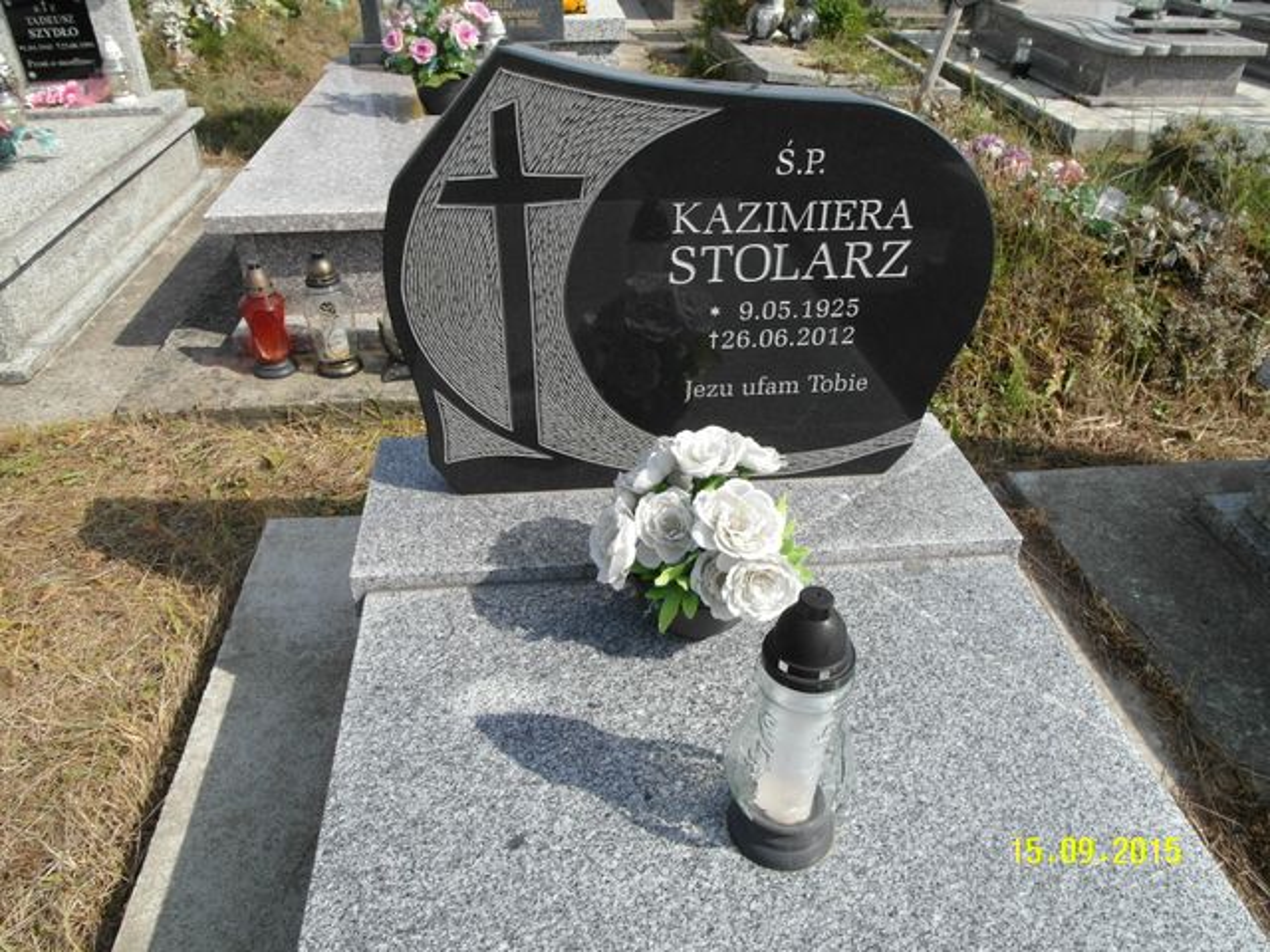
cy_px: 476
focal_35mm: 24
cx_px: 635
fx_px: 881
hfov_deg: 71.6
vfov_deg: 56.8
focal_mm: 5.2
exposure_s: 1/500
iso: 80
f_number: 4.4
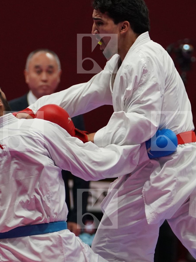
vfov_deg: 4.1
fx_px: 3678
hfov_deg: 3.1
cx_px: 97
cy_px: 131
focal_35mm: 487
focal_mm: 225
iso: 2500
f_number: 4
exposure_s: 1/1000
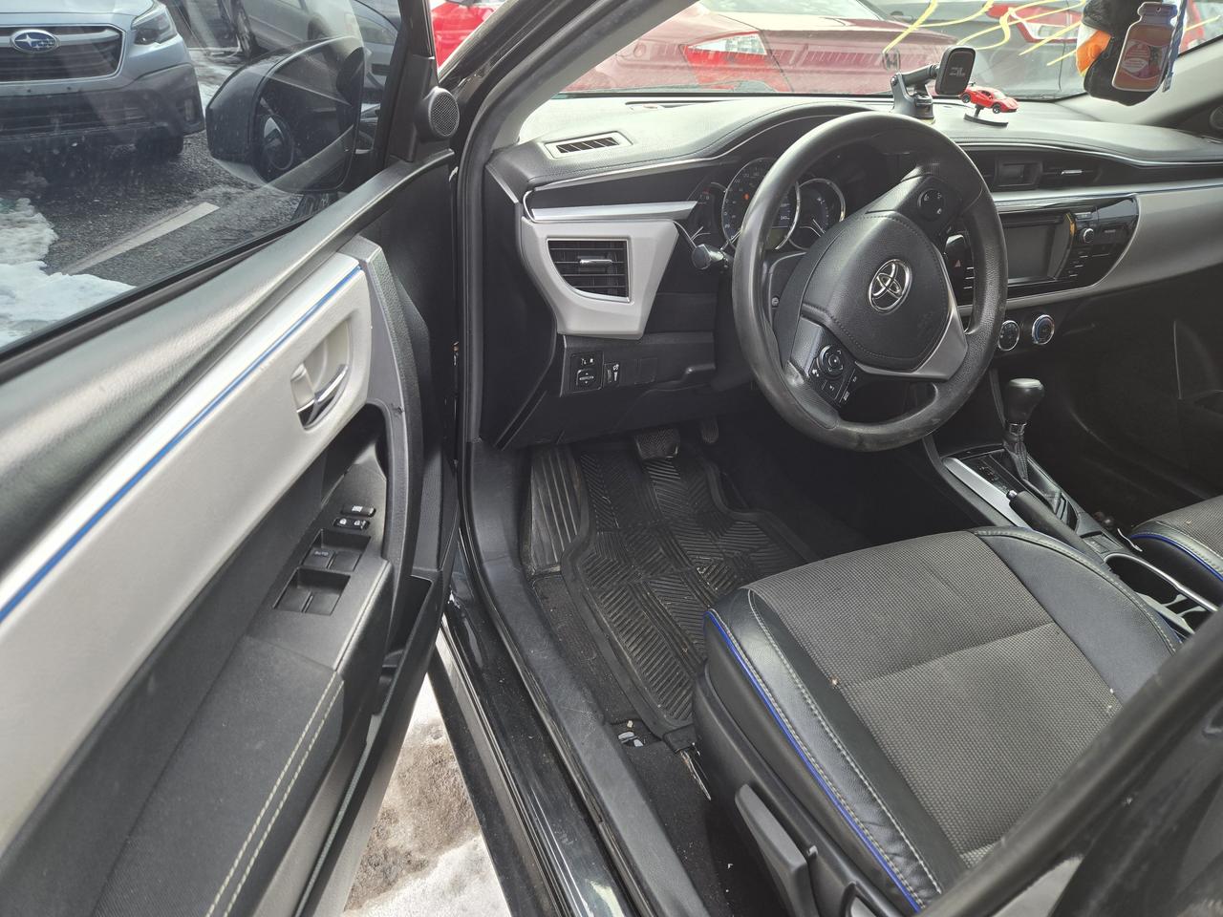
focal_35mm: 23
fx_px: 813
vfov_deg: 58.9
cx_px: 612
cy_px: 458
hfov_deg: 73.9
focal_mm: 5.4
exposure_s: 1/215
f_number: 1.8
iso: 25
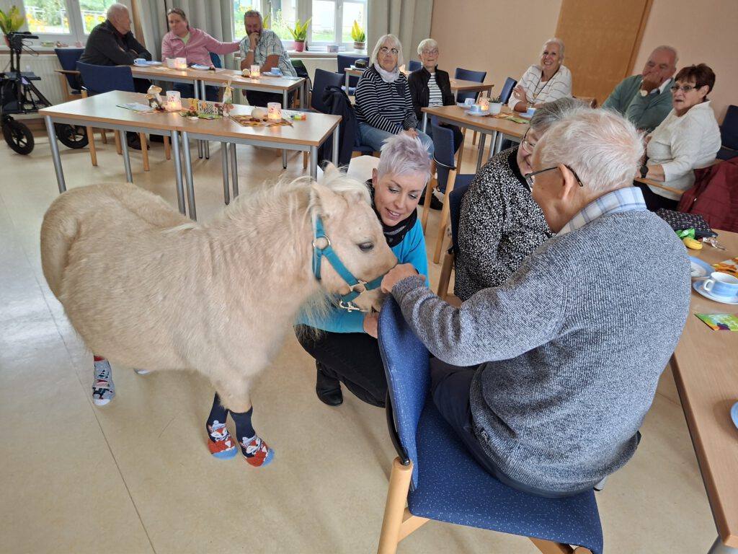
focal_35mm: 23
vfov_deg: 58.9
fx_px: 490
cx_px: 369
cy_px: 277
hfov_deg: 73.9
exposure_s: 1/50
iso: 250
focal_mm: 5.54
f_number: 1.8
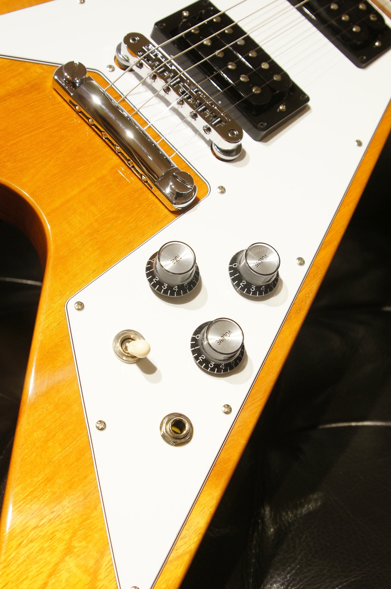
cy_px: 294
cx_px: 196
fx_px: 735
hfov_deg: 29.8
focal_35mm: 45
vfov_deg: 43.6
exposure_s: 1/10
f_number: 8
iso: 400
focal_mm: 30
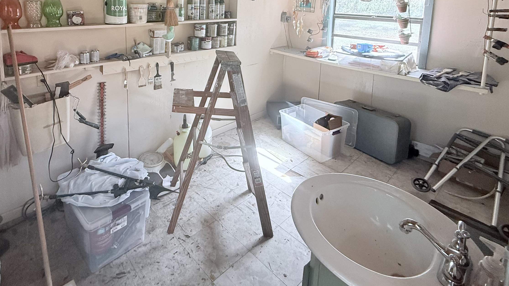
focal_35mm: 21
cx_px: 201
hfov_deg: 82.7
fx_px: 283
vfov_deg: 48.5
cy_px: 34
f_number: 2.2
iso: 160
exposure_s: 1/99
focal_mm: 2.22
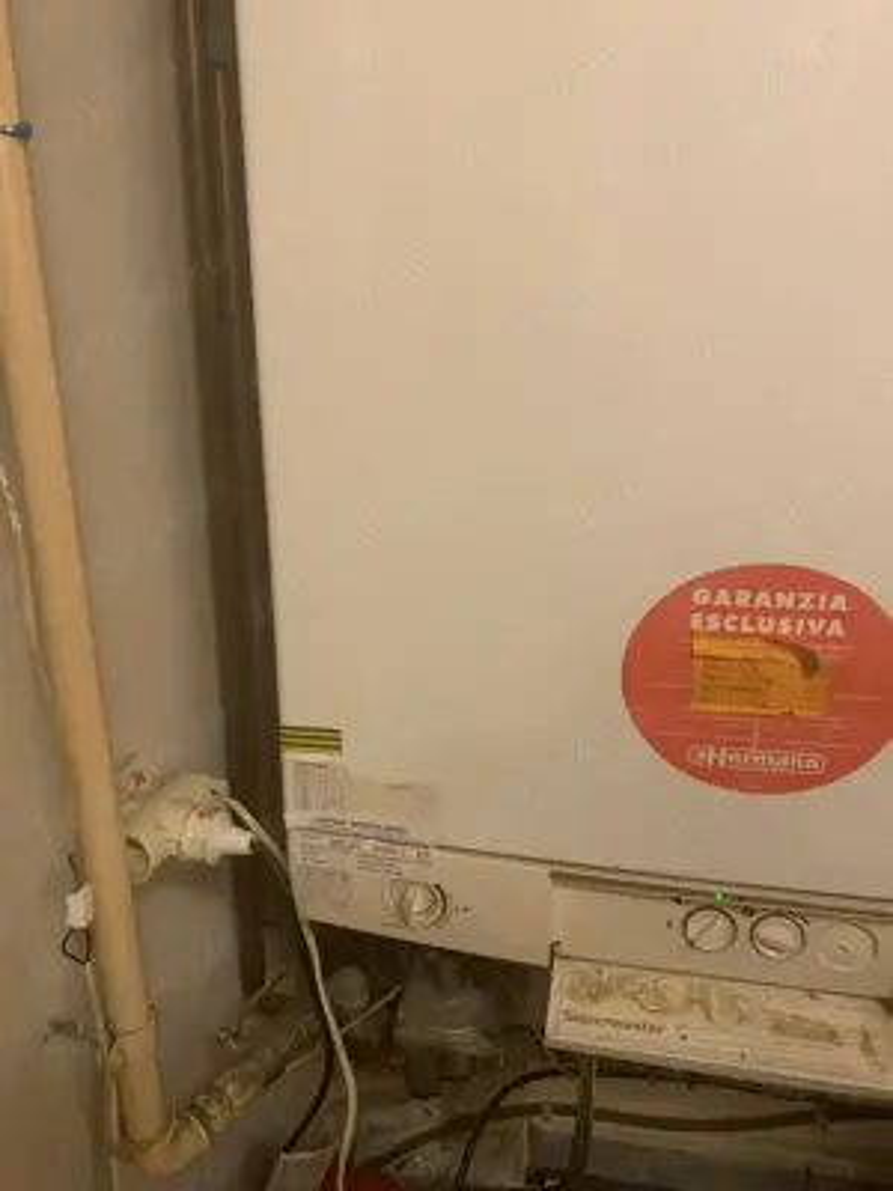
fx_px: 894
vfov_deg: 67.3
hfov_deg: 53.1
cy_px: 596
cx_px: 446
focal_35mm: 26
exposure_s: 1/50
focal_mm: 4.25
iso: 400
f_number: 1.8
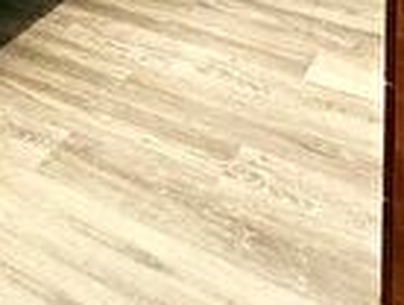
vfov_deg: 15.9
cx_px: -105
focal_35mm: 71
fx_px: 830
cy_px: -318
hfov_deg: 24.3
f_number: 2.2
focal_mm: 2.22
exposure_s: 1/99
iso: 50
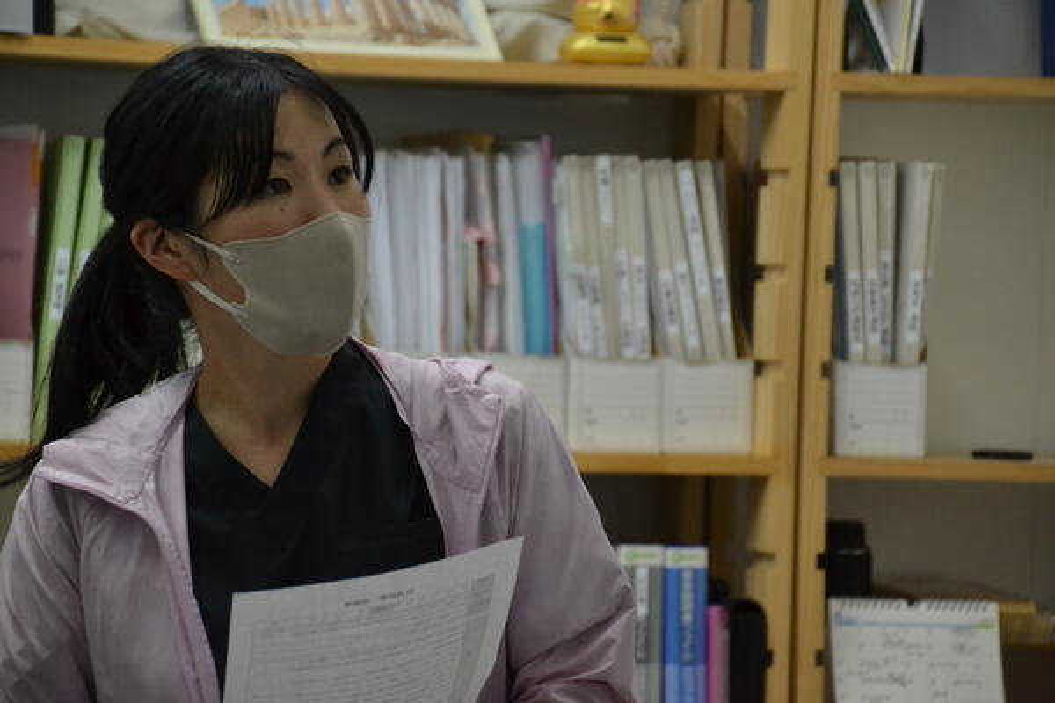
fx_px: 6813
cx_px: 528
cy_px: 352
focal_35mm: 232
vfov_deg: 5.9
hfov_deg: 8.9
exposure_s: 1/125
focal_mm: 155
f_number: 6
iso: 2000
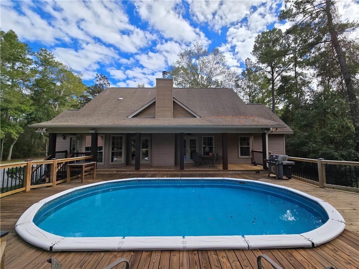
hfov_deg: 106.2
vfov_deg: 89.9
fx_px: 135
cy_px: 134
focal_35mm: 13
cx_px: 180
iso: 50
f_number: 2.2
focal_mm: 2.2
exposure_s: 1/1399
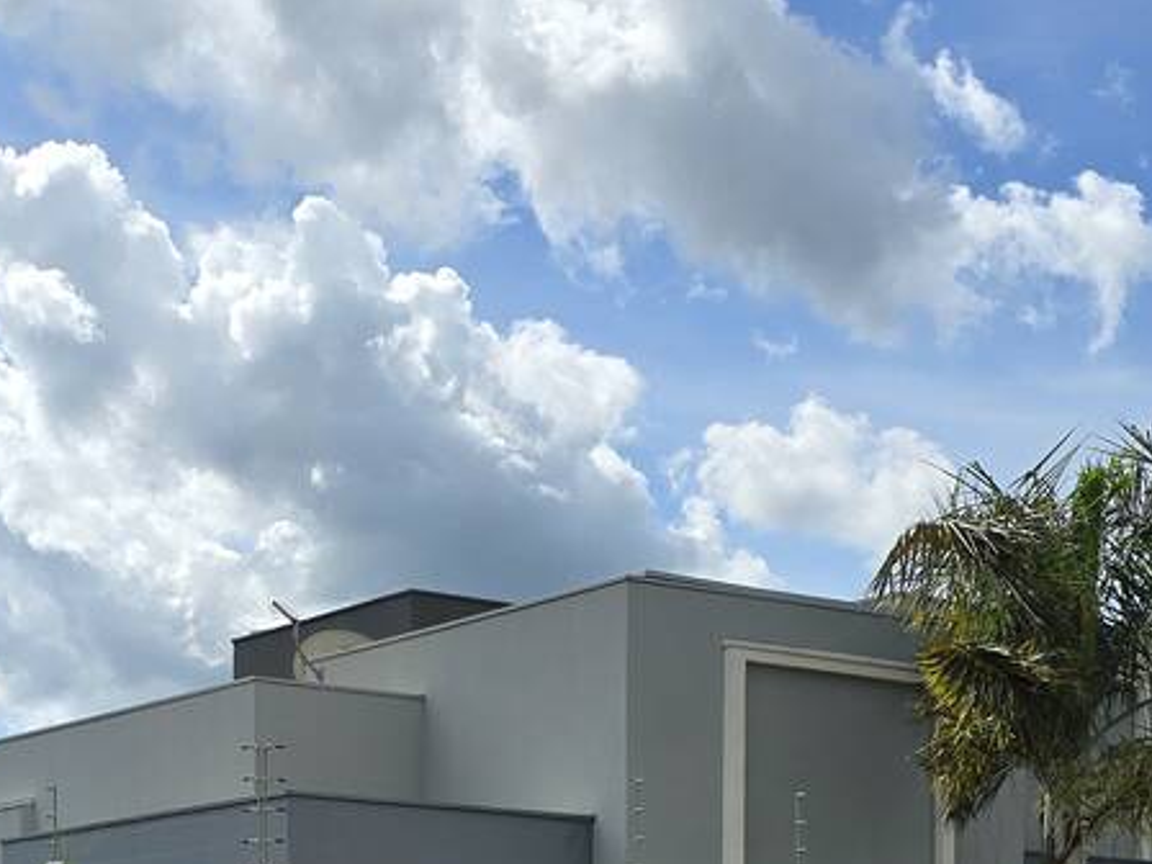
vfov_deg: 19.0
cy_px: 972
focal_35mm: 74
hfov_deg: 26.2
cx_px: 419
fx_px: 2463
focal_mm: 6.3
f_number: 1.7
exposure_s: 1/1542
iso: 12
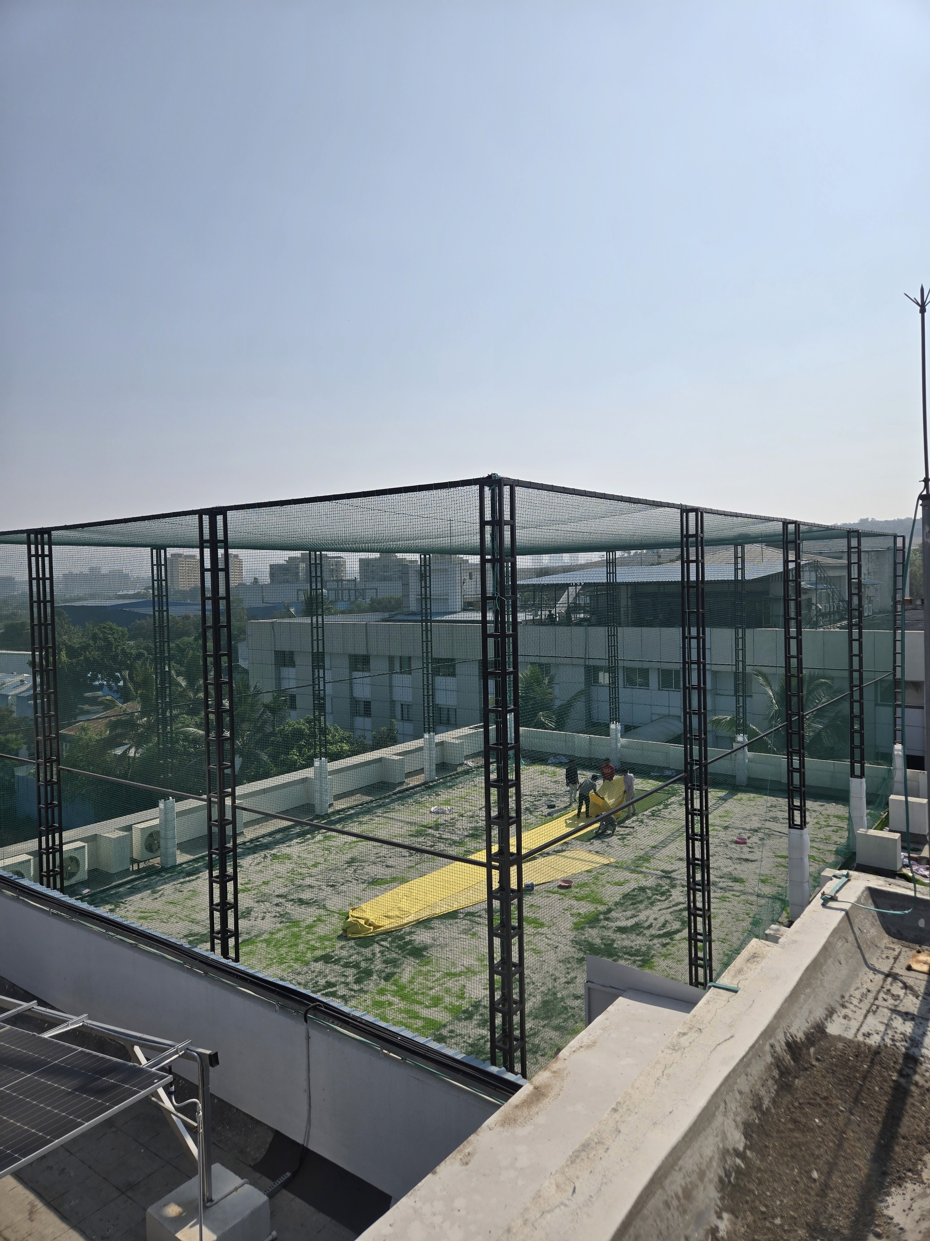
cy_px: 620
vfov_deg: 73.9
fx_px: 824
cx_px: 465
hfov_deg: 58.9
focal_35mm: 23
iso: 25
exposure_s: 1/4185
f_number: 1.8
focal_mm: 5.4
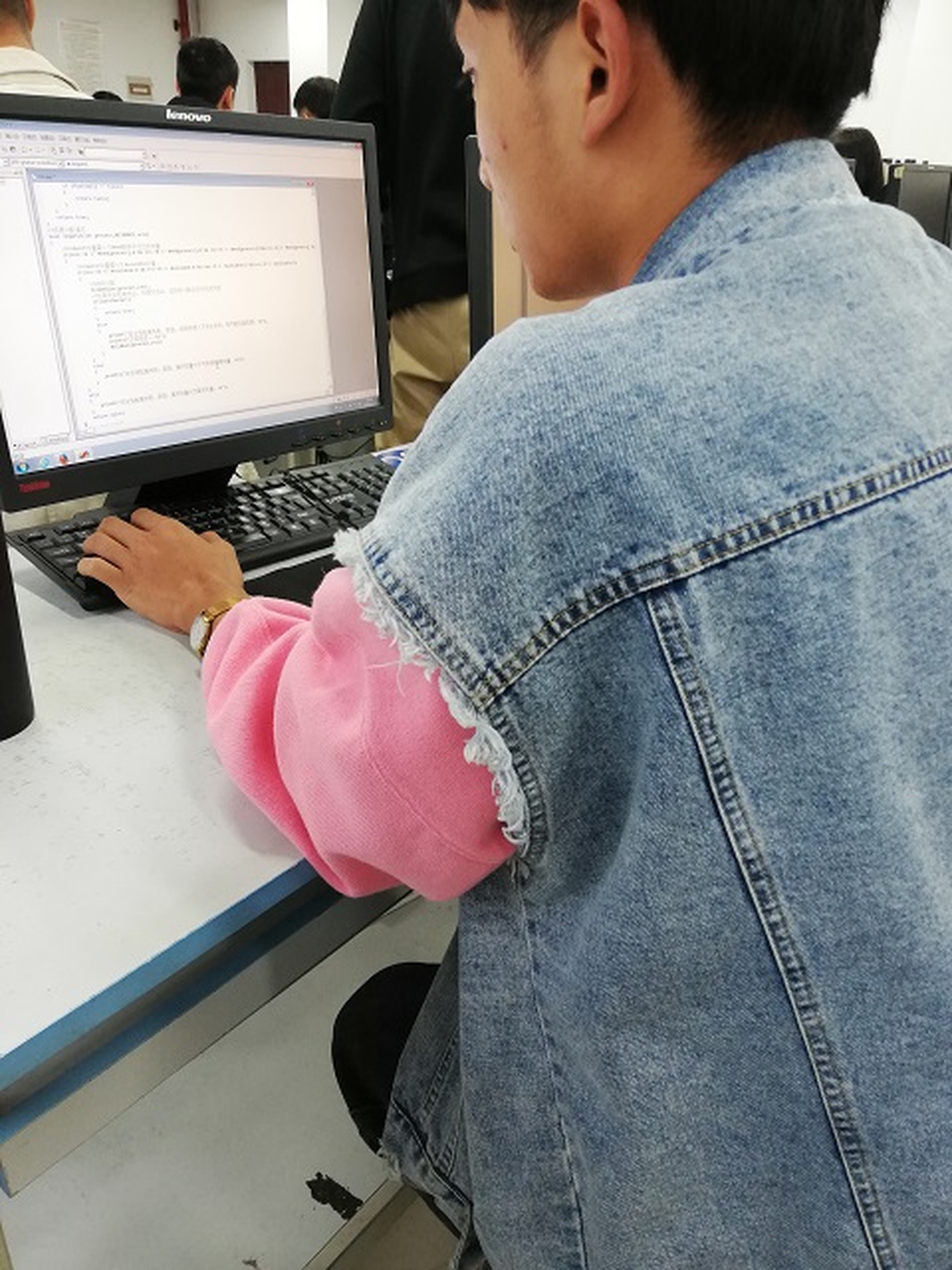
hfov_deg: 53.1
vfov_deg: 67.3
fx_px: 953
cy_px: 635
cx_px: 476
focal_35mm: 26
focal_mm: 3.81
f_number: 2.2
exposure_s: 1/33.3
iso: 250
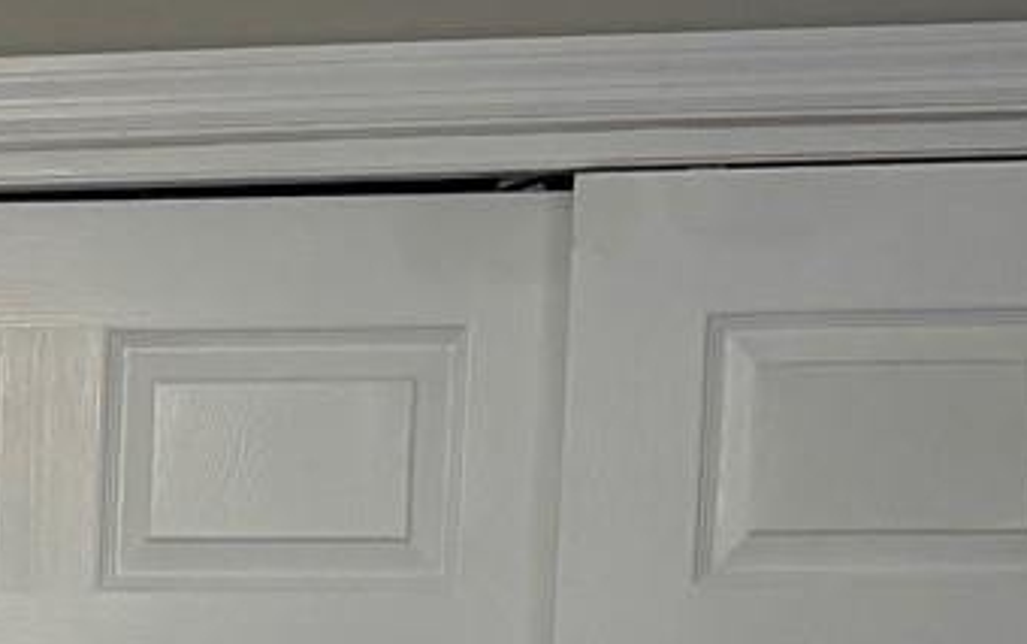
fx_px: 4649
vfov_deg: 7.6
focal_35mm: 166
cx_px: -211
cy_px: 1276
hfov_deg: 12.3
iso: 250
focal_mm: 5.96
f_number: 1.6
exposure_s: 1/60
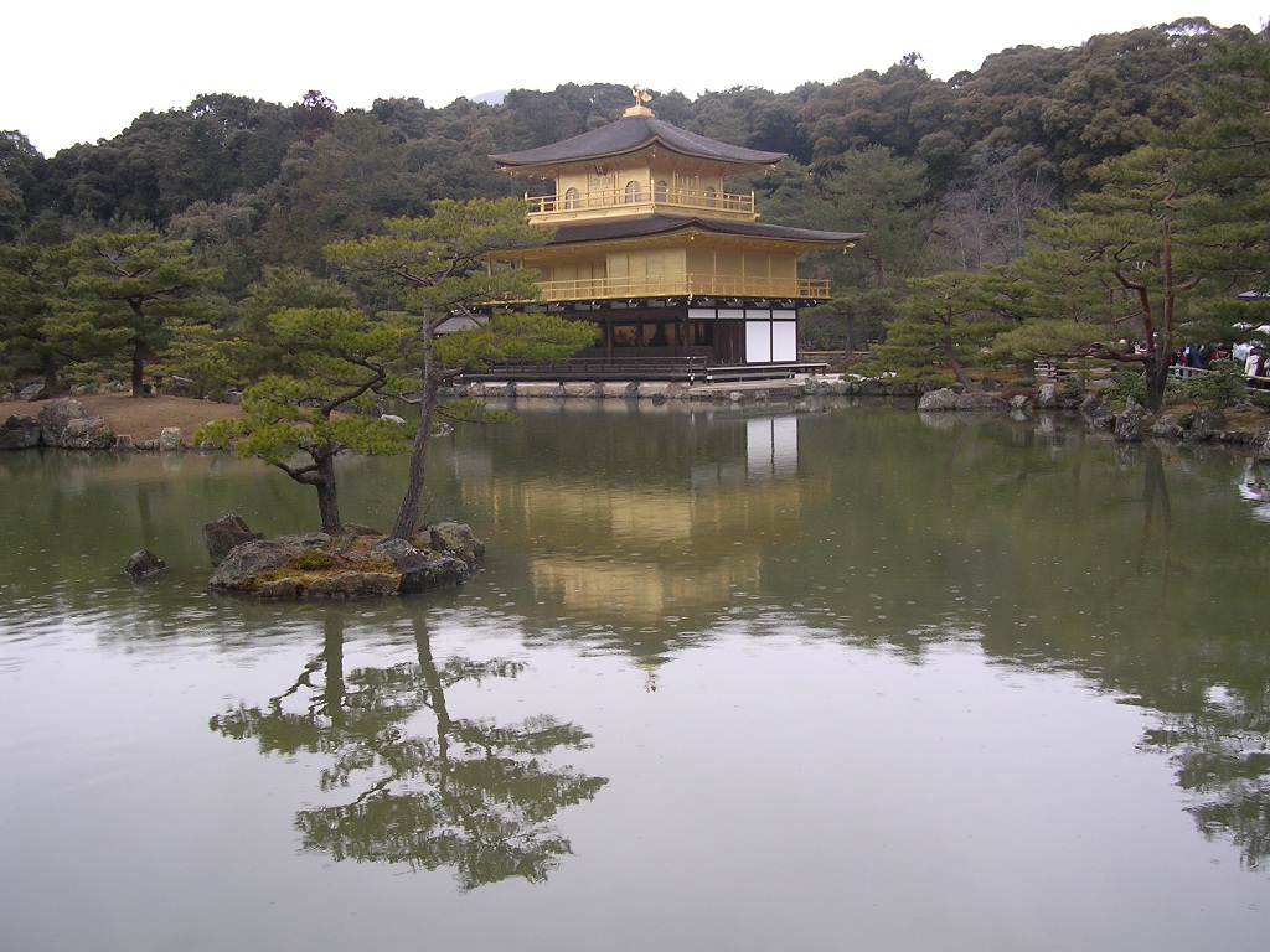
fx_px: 1394
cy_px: 476
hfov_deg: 49.0
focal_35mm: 38
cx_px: 635
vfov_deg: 37.7
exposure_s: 1/182
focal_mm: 5.8
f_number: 2.8
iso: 100
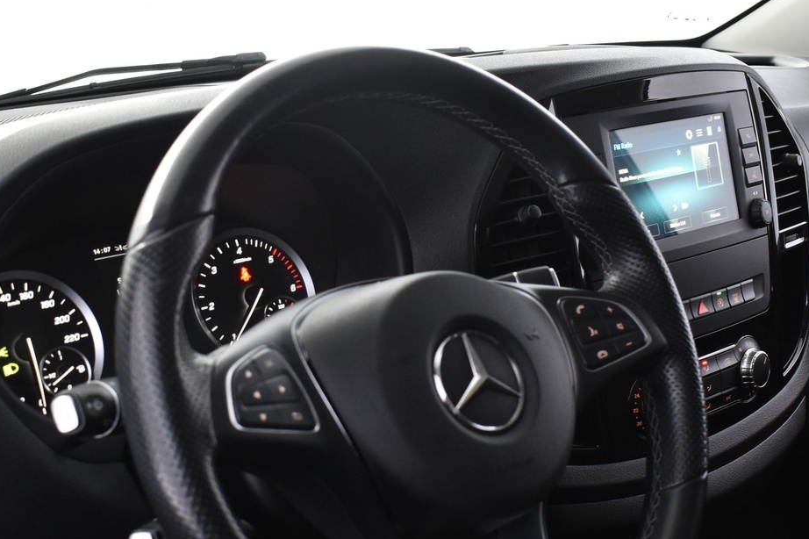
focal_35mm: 58
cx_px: 350
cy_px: 377
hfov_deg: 34.4
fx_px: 1303
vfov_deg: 23.2
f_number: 5
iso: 1250
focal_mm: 22
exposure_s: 1/10
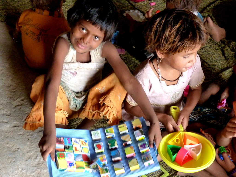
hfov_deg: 39.7
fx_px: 327
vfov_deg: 30.2
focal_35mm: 48
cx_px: 118
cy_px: 88
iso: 400
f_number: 3.2
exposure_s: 1/60
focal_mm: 8.5
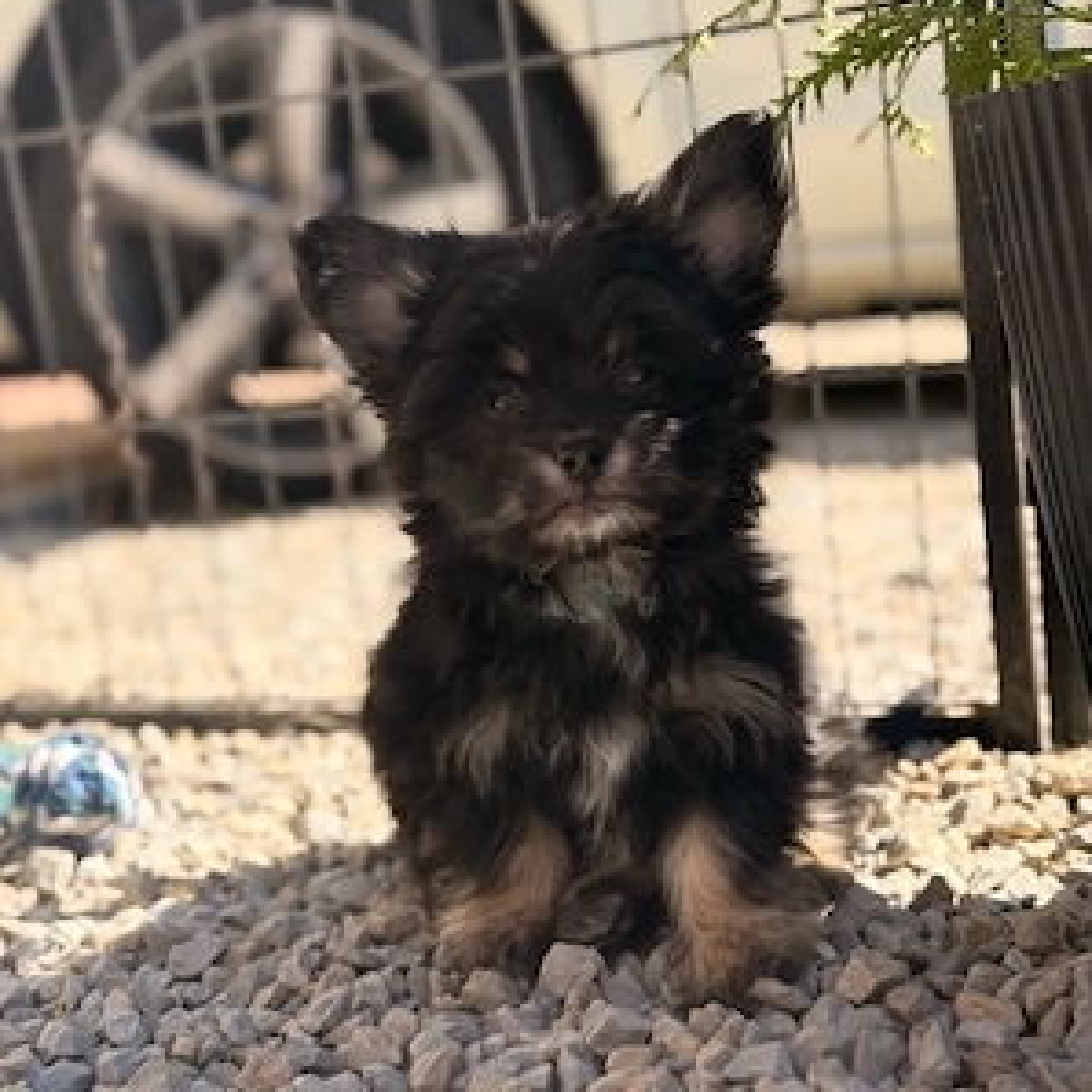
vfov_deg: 30.0
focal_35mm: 57
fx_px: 2034
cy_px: 564
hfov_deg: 30.0
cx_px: 546
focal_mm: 6.76
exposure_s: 1/2494
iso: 100
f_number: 1.78
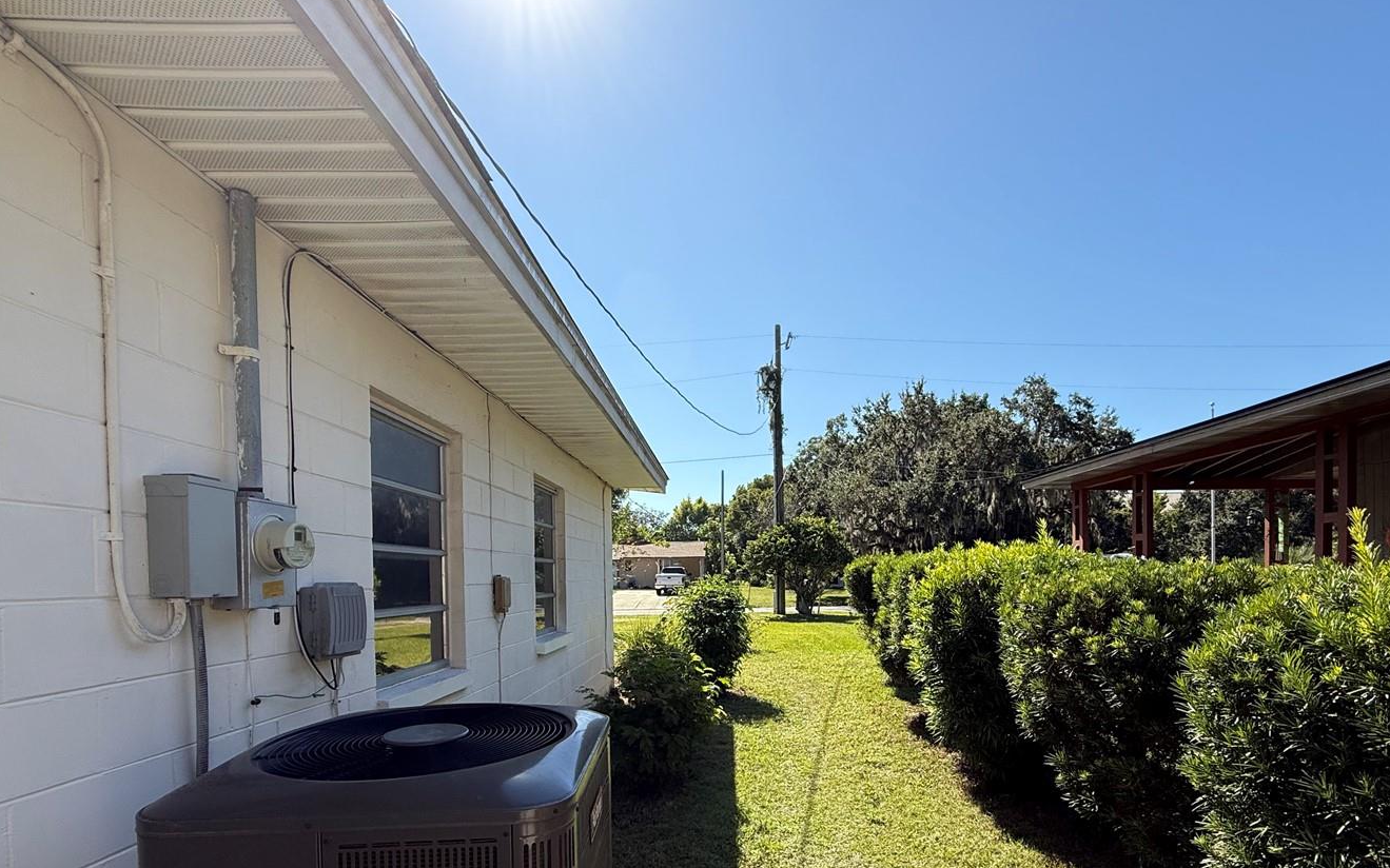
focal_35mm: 18
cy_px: 591
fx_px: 682
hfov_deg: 91.0
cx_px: 739
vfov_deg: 63.1
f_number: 2.2
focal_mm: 2.22
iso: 50
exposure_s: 1/1497
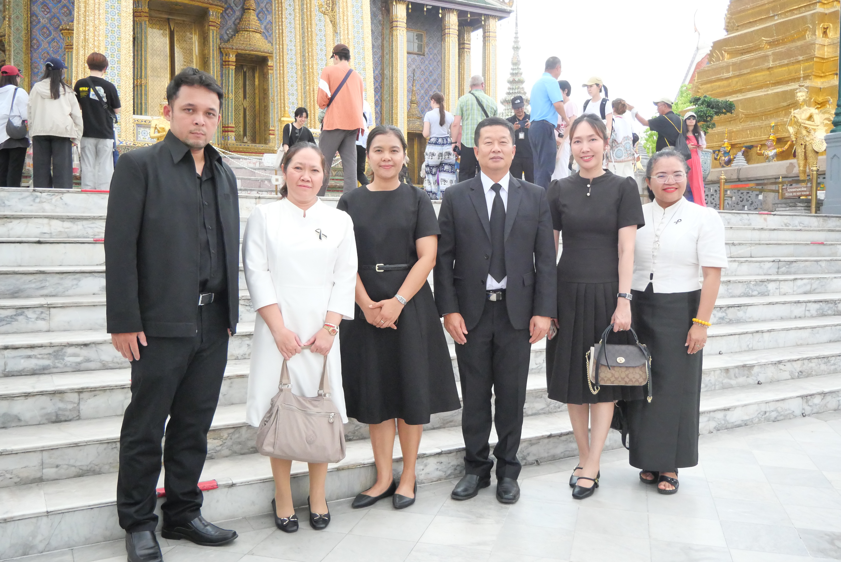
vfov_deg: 42.4
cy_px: 281
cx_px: 420
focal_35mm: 31
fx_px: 725
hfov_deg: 60.3
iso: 3200
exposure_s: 1/4000
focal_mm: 15
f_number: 3.7
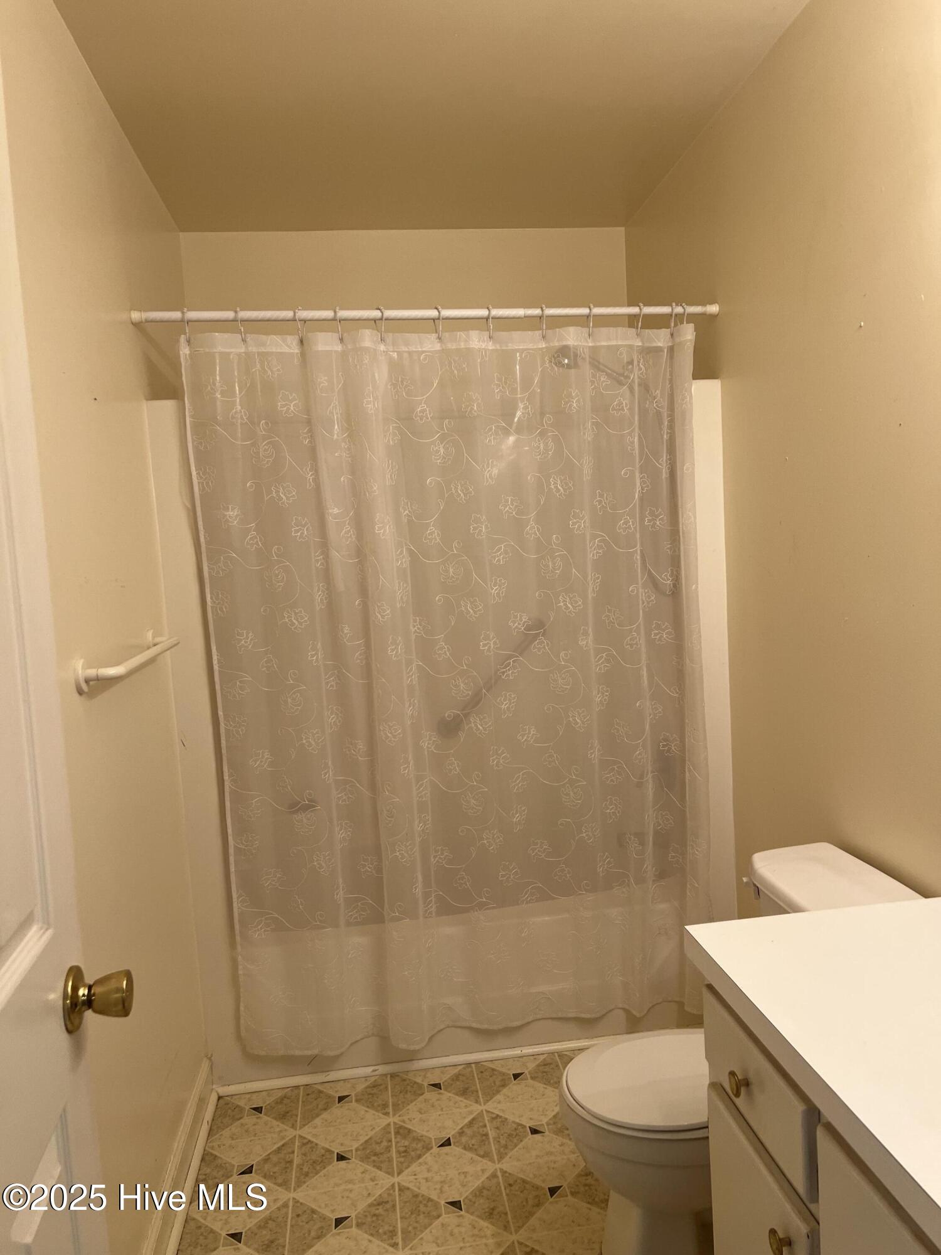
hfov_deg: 53.1
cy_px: 628
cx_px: 470
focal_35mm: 26
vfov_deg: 67.3
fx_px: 942
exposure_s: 1/120
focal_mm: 5.7
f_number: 1.5
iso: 64
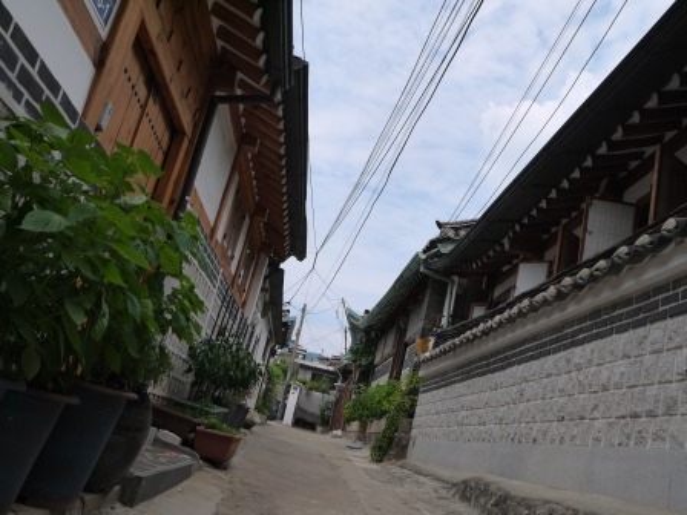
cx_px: 344
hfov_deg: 54.0
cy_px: 258
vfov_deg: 41.8
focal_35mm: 34
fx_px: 675
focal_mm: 17
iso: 160
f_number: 9
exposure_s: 1/500
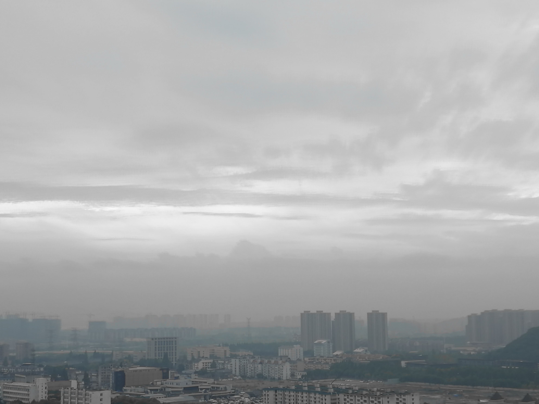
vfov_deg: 24.8
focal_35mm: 59
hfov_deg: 32.7
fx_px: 919
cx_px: 270
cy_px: 202
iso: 50
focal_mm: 3.84
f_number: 2.2
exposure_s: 1/379
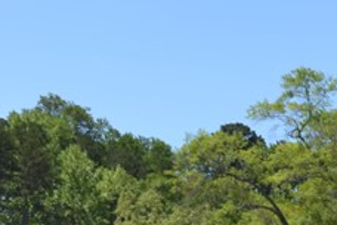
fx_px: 2144
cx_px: 139
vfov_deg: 5.9
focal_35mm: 229
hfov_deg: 9.0
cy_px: 403
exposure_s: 1/200
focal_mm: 32
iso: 100
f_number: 7.1
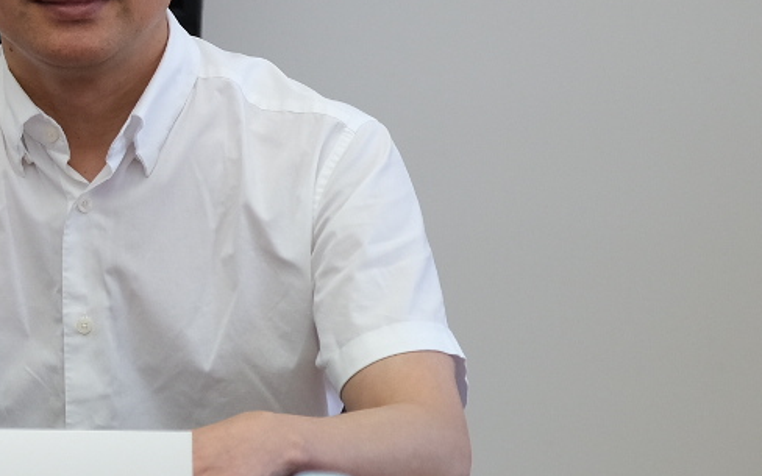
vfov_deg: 4.3
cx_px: -351
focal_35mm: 308
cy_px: -59
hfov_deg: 6.7
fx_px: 6396
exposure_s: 1/250
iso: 500
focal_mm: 55
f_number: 2.8
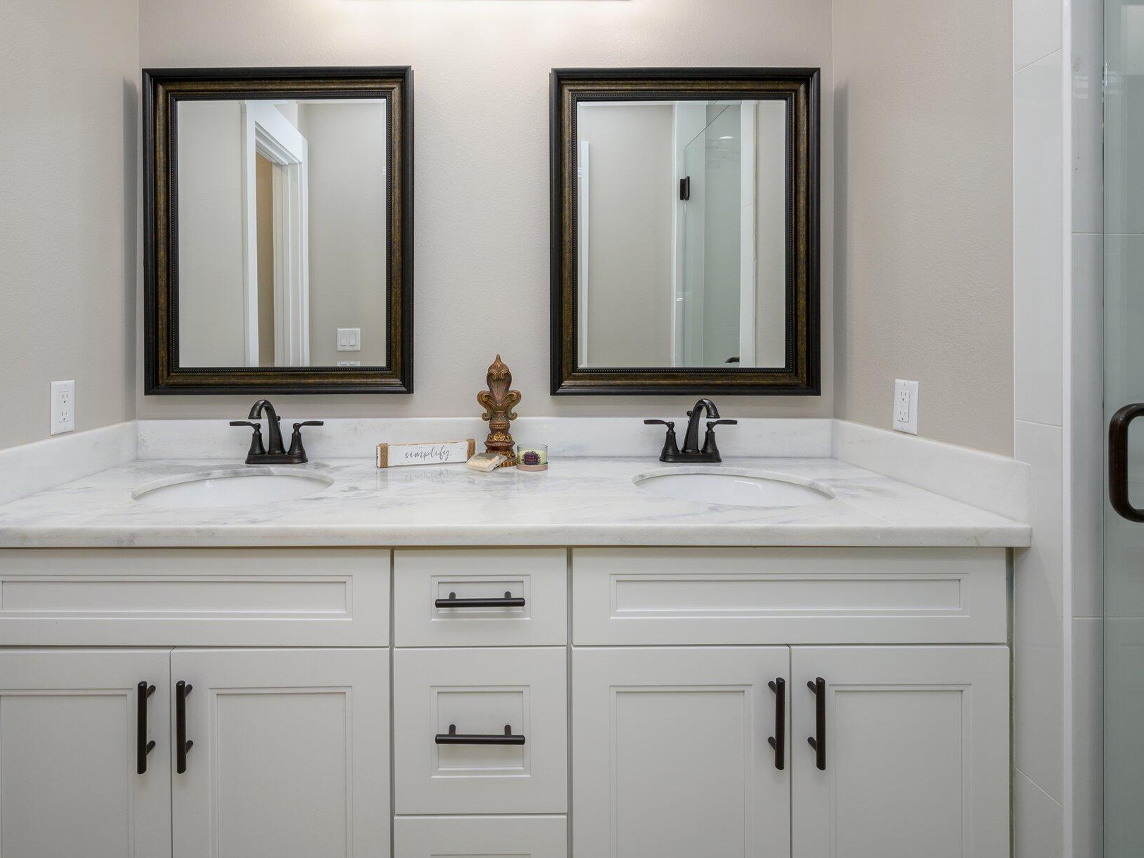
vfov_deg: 74.5
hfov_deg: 90.3
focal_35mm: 17
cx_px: 484
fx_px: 562
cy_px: 387
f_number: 7.1
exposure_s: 1/60
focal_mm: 14
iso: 200
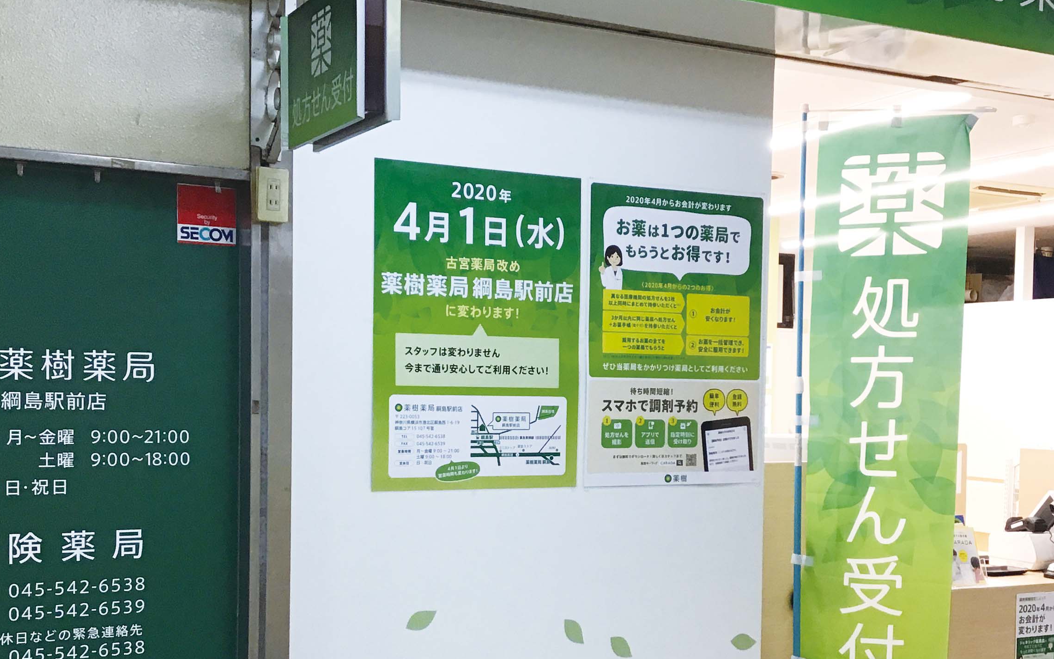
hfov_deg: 42.6
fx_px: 1350
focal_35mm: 47
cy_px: 446
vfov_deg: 27.2
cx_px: 569
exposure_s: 1/33
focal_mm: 3.3
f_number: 2.4
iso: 40
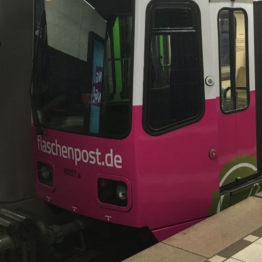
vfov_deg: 30.9
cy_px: 91
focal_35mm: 55
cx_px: 228
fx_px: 471
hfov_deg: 30.0
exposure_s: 1/33
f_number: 2.2
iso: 160
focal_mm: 4.15
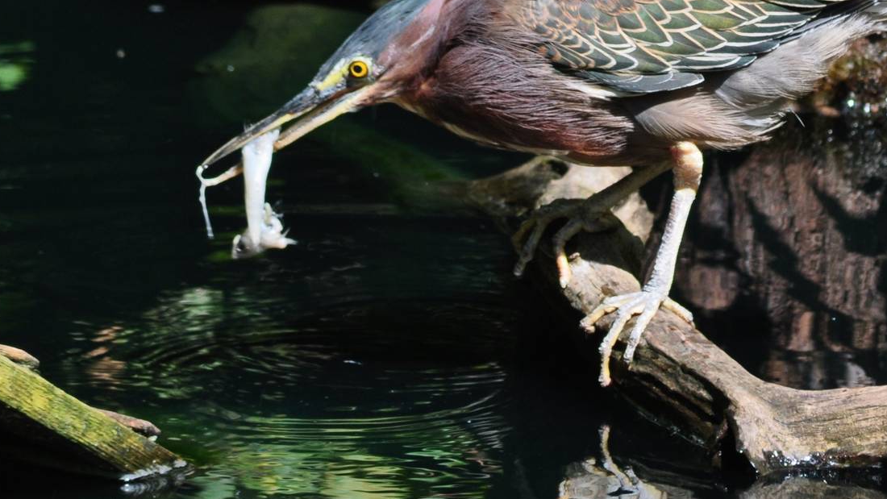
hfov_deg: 3.2
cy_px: 145
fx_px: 16113
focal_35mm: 685
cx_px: 530
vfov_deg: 1.8
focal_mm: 300
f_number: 10
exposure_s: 1/200
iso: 400
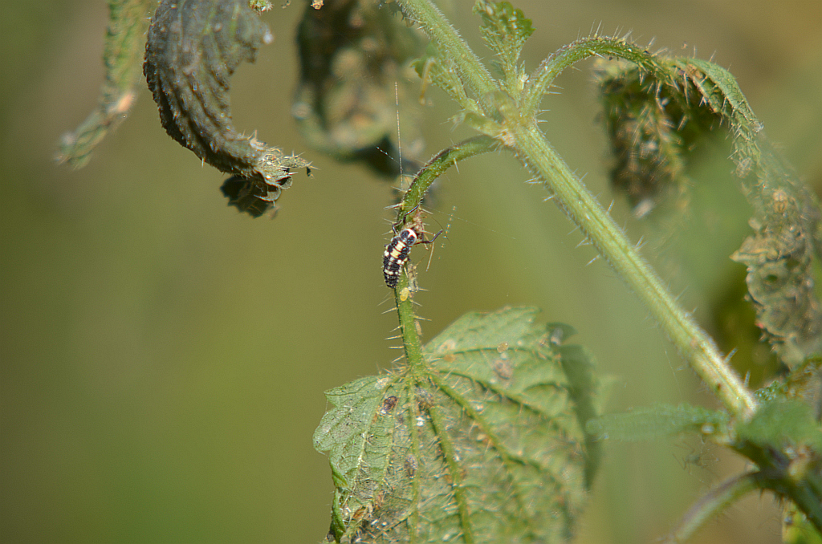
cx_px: 411
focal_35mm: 300
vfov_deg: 4.6
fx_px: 6835
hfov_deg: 6.9
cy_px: 272
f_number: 7.1
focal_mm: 200
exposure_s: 1/50
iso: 100
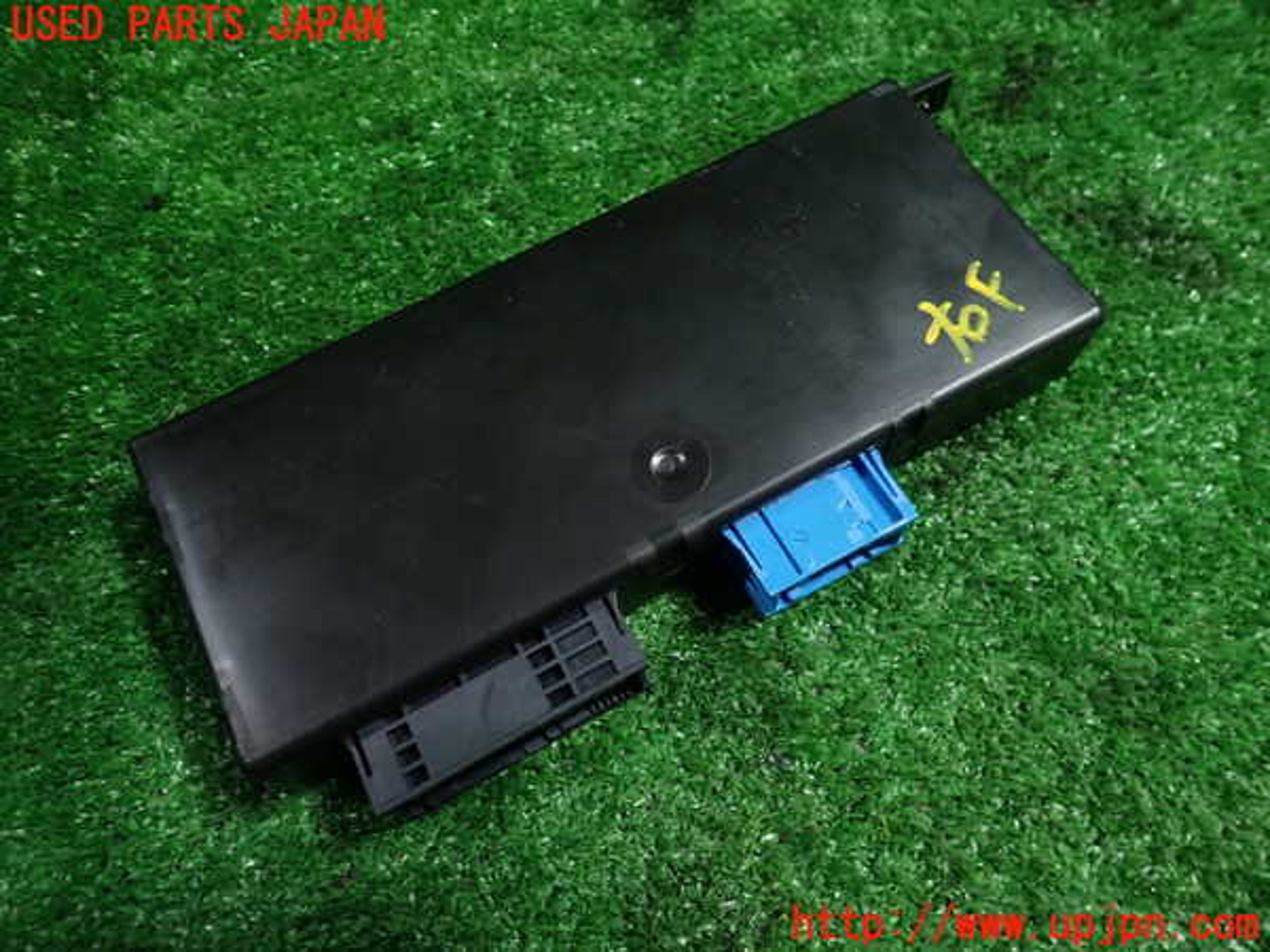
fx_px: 917
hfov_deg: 69.4
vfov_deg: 54.9
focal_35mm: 25
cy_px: 476
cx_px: 635
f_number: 2
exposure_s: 1/30
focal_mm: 4.5
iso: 200
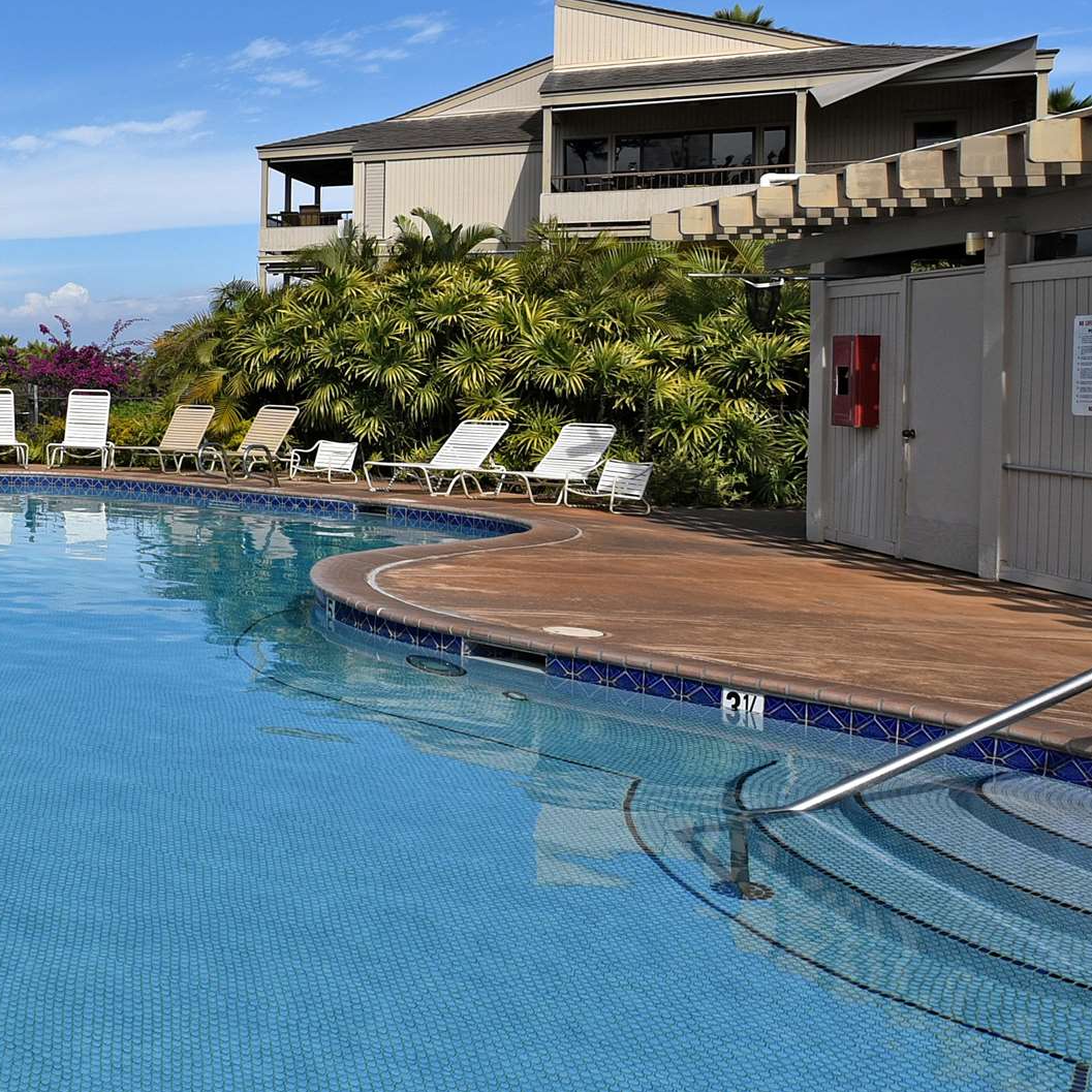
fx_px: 1499
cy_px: 364
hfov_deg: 31.7
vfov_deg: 39.6
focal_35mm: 42
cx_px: -289
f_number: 13
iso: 100
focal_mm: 17
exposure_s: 1/200
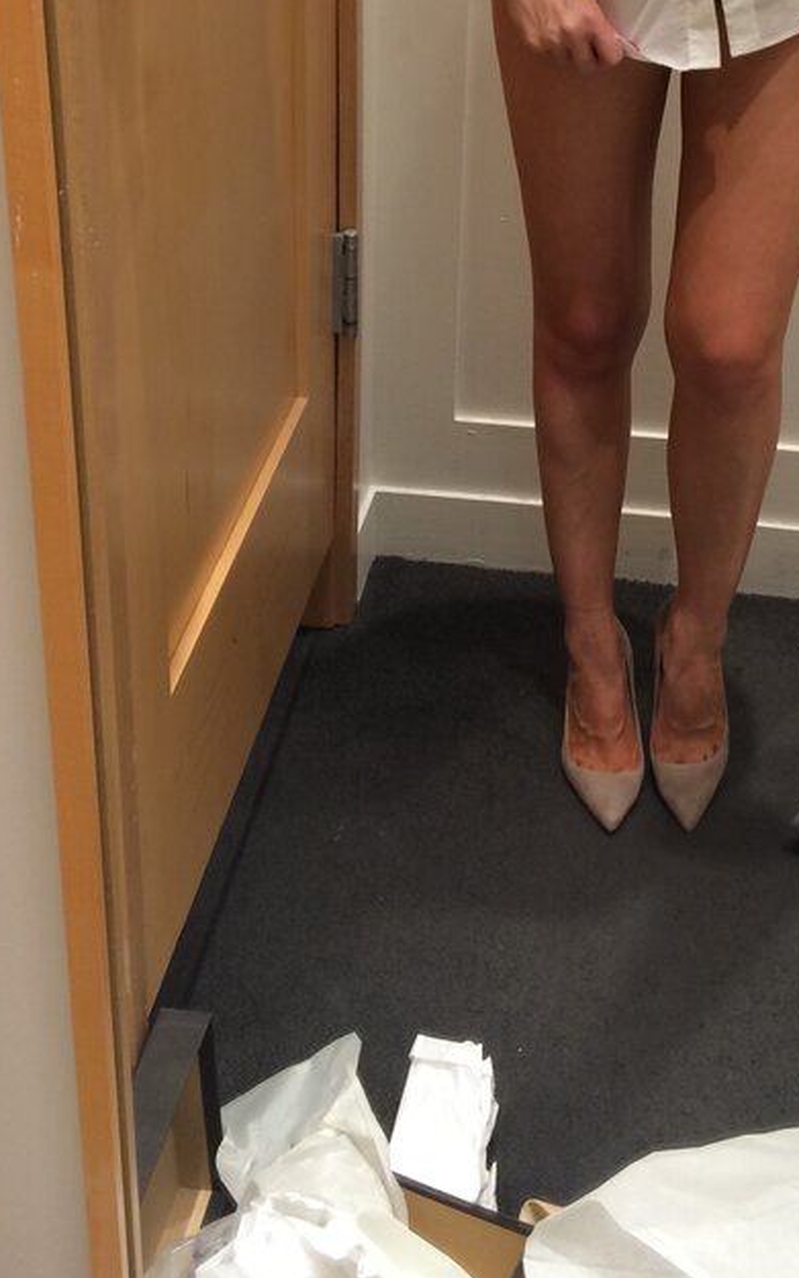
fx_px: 1847
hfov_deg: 24.4
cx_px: 478
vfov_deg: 37.3
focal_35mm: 53
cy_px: 331
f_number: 2.2
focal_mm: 4.15
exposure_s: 1/30
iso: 40
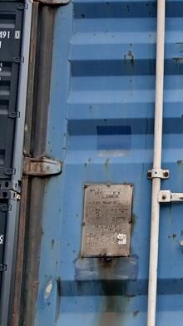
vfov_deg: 28.6
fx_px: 639
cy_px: 158
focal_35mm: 74
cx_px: 294
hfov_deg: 14.8
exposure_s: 1/50
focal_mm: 3.98
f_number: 1.8
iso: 50
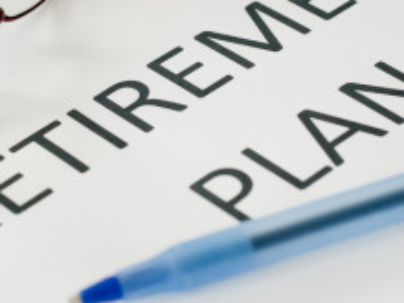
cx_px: 143
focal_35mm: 139
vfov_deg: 10.7
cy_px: 92
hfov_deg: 14.2
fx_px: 1622
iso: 200
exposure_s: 1/30
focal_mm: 50
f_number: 5.6
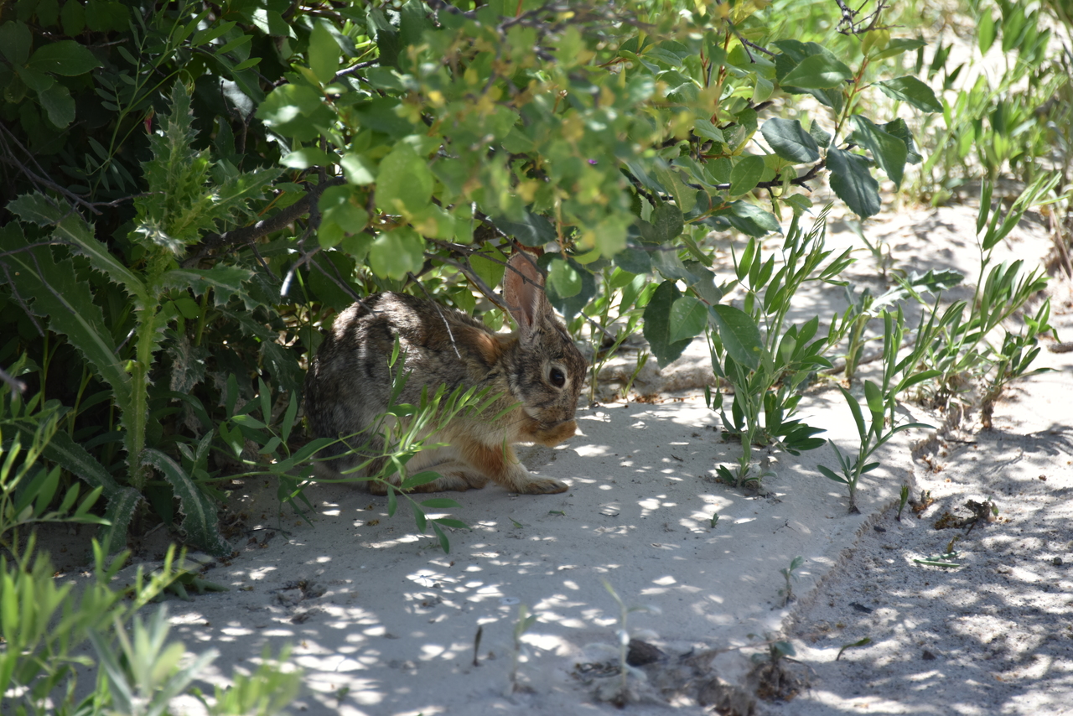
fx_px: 8943
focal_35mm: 300
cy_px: 358
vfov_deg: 4.6
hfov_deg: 6.9
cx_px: 536
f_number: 5.6
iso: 450
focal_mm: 300
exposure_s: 1/640
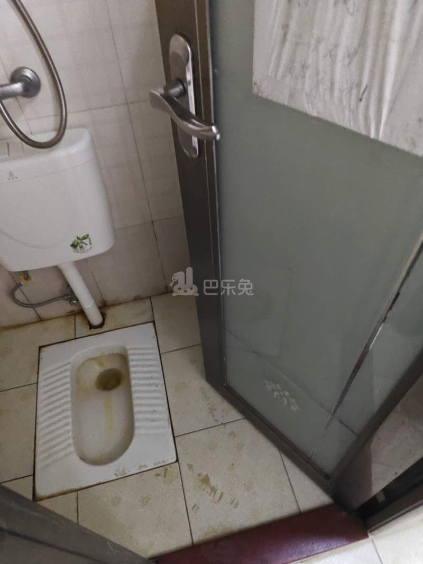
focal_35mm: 23
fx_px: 375
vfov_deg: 73.9
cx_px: 212
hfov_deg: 58.9
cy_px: 282
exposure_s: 1/33
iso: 2000
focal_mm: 6.06
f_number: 1.6
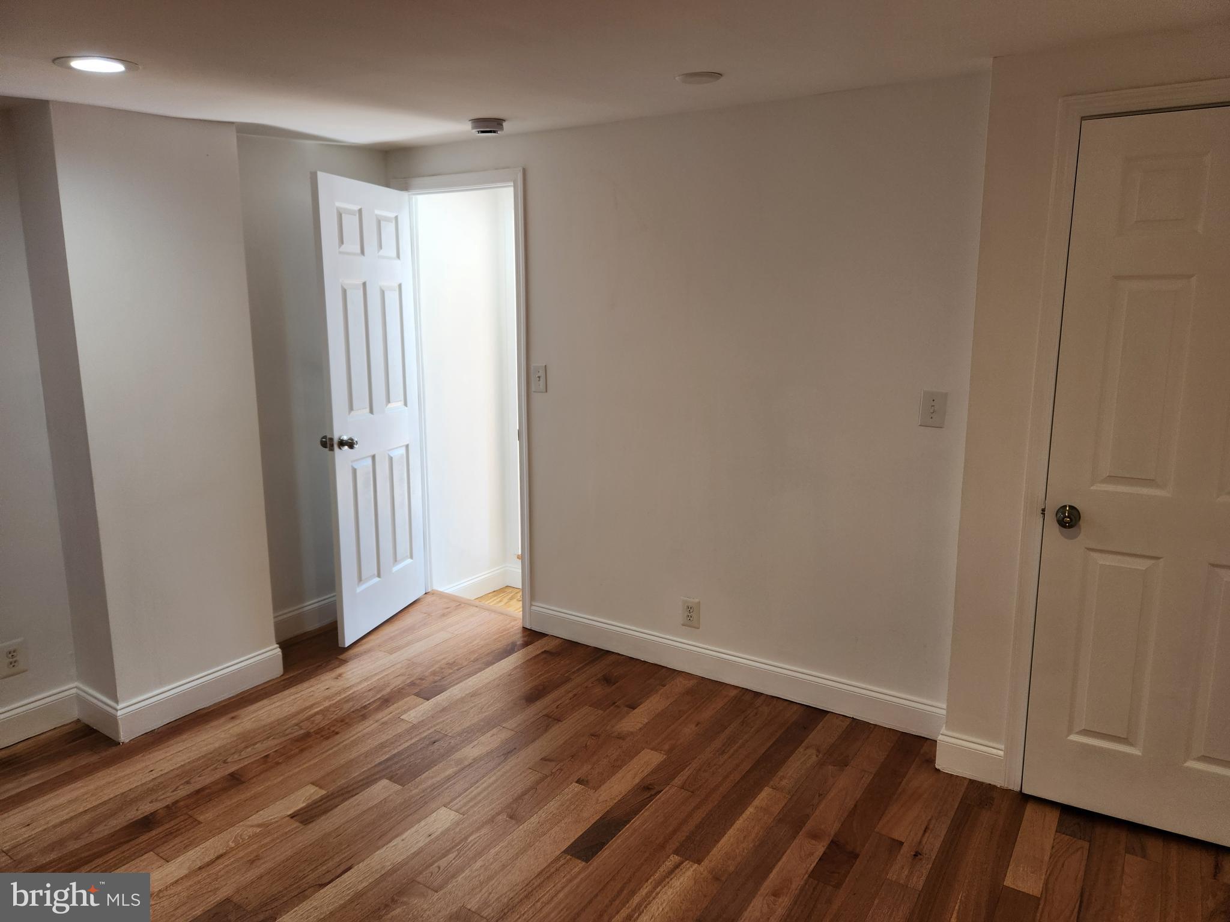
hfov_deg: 73.9
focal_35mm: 23
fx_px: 817
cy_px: 461
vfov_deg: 58.9
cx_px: 615
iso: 64
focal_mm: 5.4
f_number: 1.8
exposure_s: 1/120
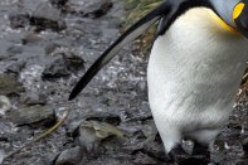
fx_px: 2051
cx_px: 228
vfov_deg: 4.6
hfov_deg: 6.9
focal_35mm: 298
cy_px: 62
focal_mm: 122
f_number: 6.3
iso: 360
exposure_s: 1/320
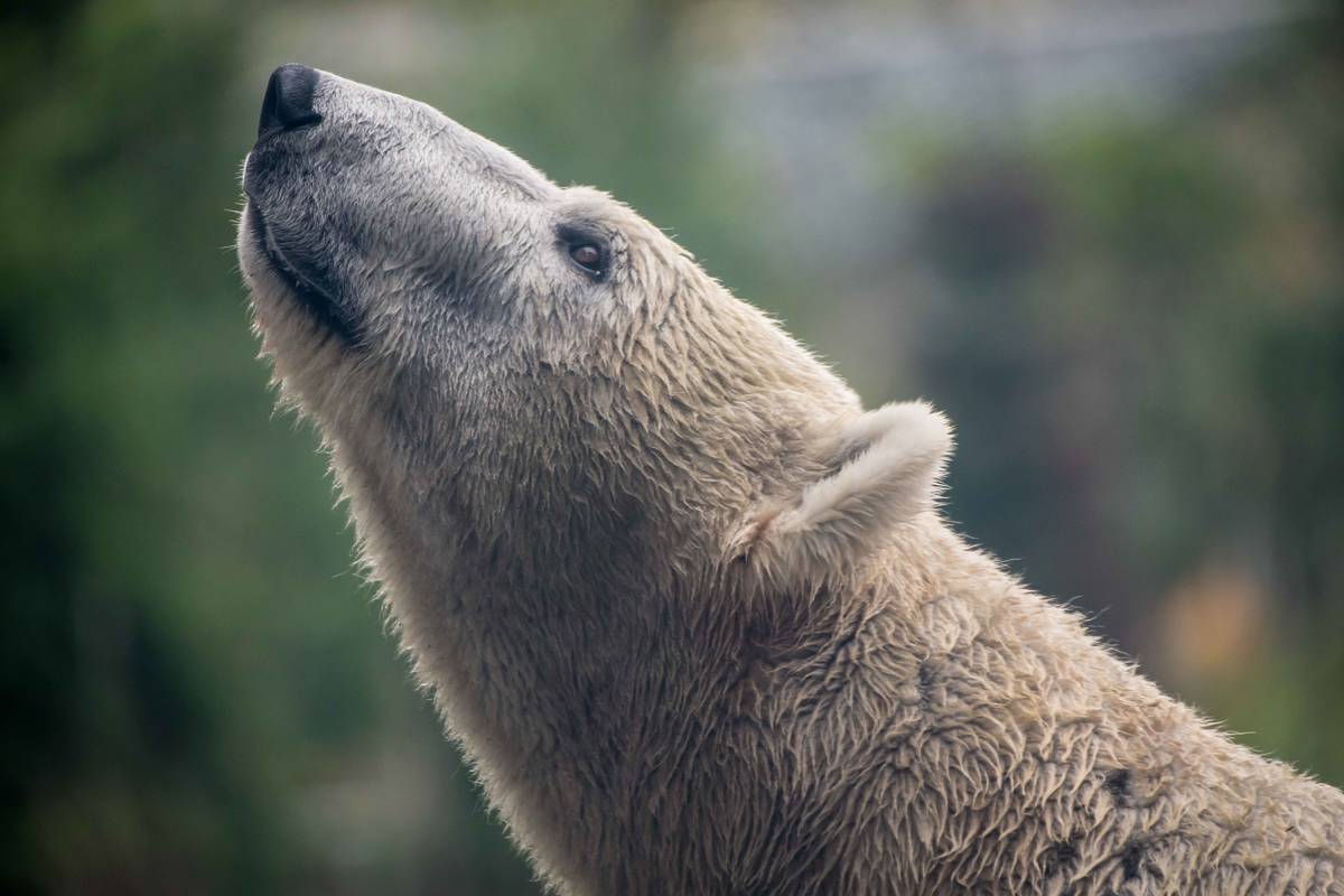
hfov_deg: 5.4
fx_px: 14186
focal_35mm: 380
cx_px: 672
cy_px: 448
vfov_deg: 3.6
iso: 800
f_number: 7.1
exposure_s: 1/500
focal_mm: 380
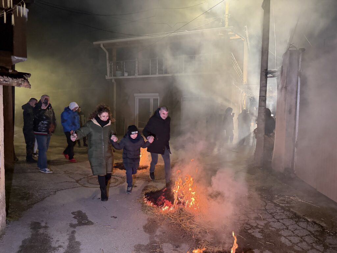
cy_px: 126
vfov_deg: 56.8
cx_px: 168
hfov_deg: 71.6
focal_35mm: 24
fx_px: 234
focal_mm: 6.76
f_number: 1.78
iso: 1000
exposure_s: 1/40
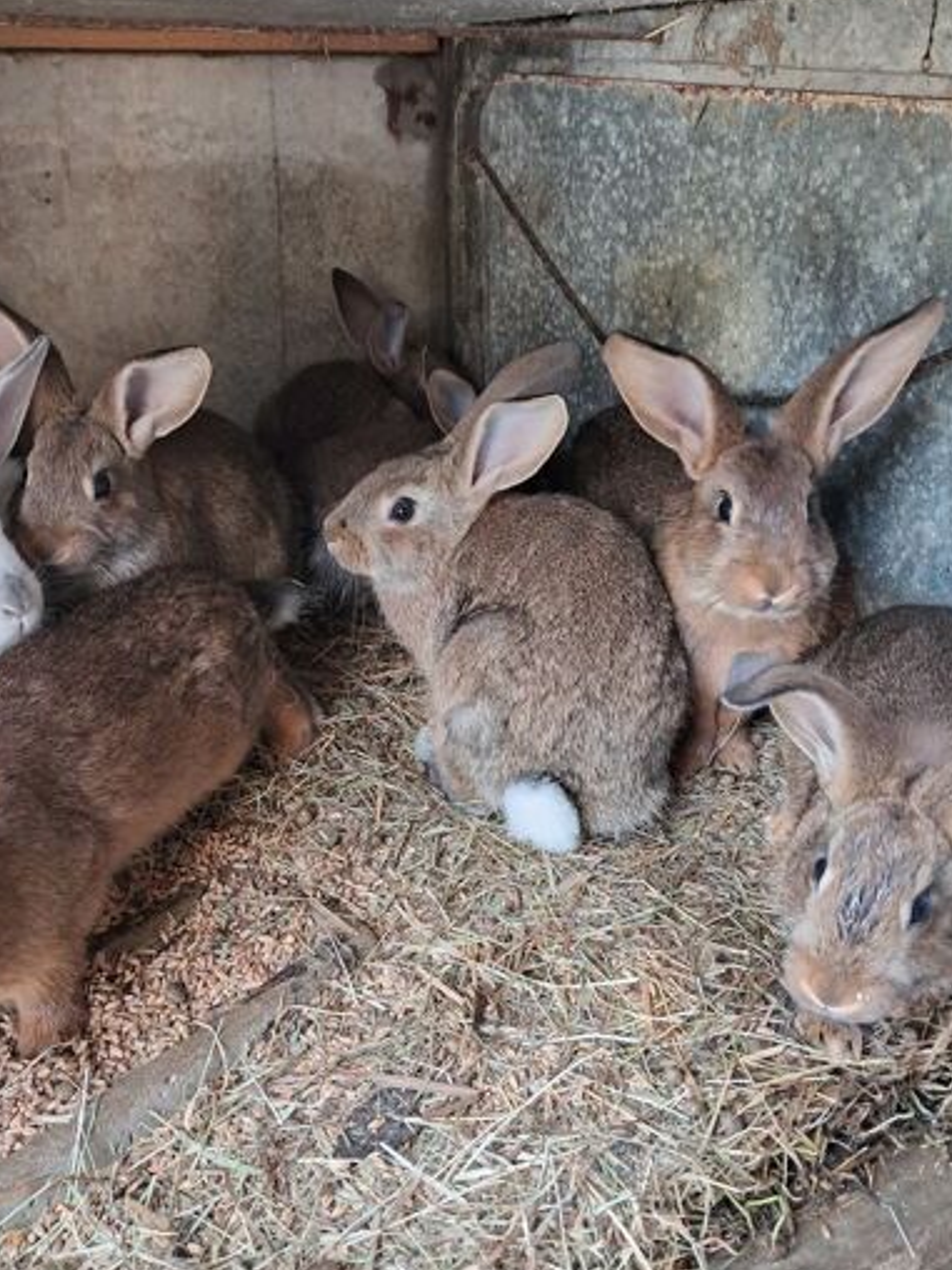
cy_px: 605
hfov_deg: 41.8
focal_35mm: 34
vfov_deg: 53.9
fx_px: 1247
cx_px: 452
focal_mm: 4
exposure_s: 1/30
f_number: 1.8
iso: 160
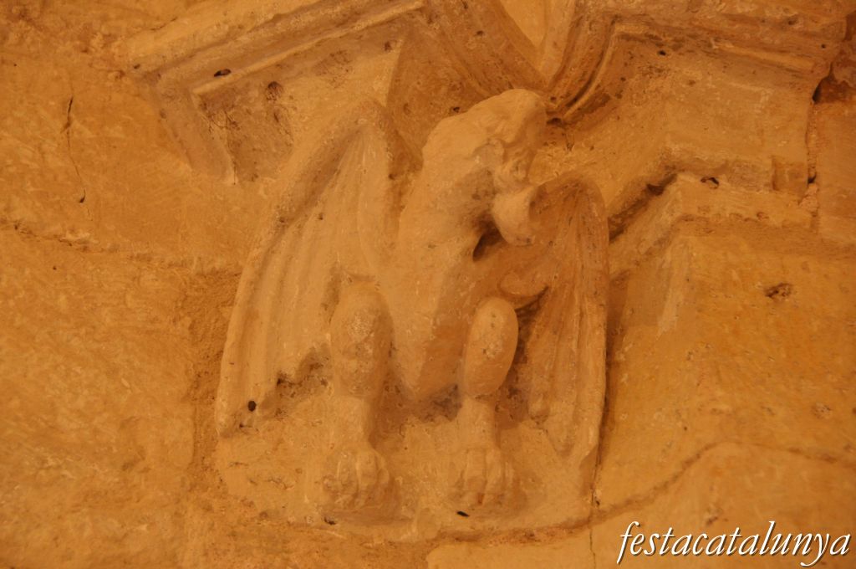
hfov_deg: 14.4
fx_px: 3384
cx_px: 428
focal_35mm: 142
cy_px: 284
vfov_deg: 9.6
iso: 1100
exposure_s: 1/30
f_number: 5.3
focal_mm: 95
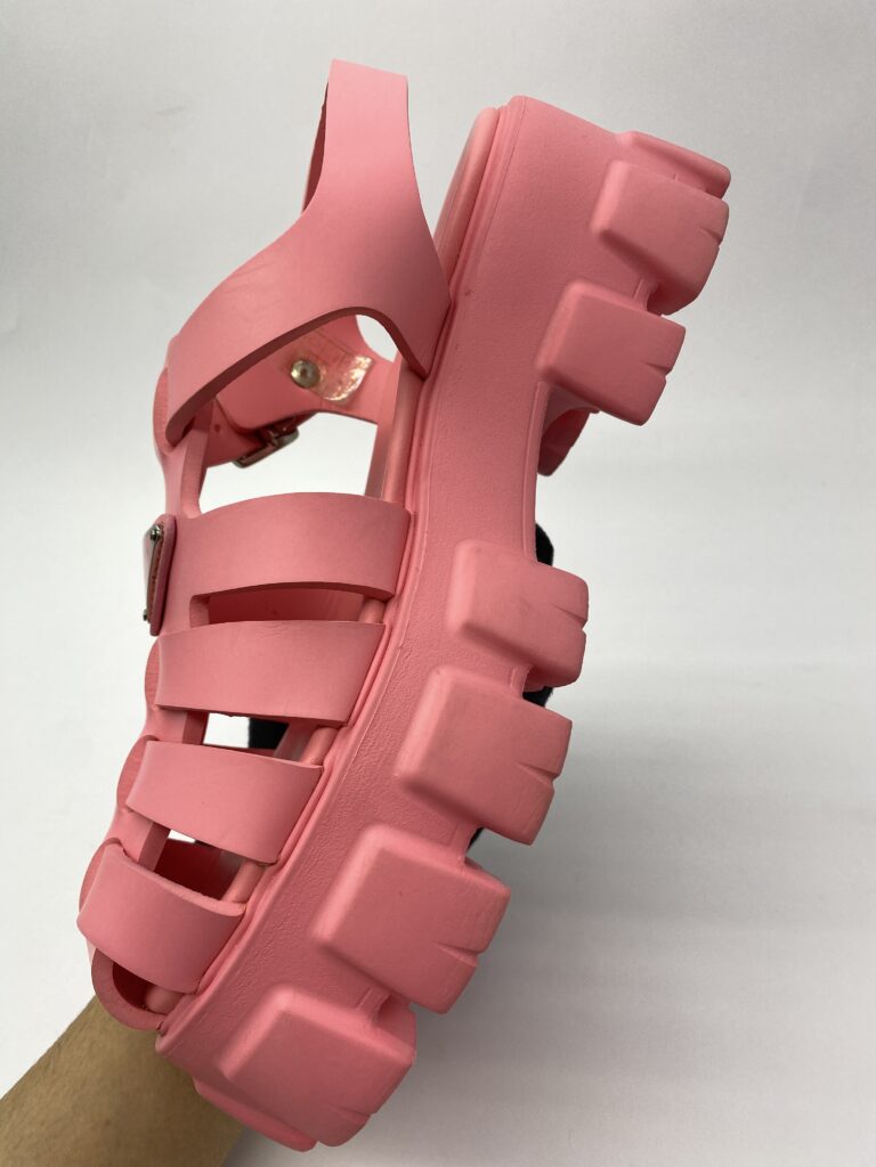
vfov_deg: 67.3
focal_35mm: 26
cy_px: 584
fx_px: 877
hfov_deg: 53.1
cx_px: 438
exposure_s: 1/135
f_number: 1.8
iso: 32
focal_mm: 4.25
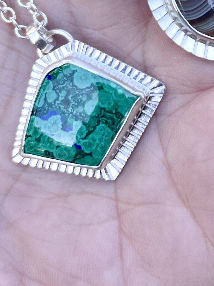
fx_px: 602
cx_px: 280
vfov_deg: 24.4
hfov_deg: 18.7
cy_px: -50
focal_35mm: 73
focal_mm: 4.2
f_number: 1.6
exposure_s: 1/255
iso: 32
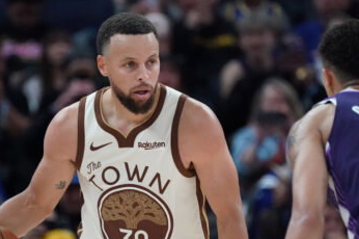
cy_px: 172
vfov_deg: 1.7
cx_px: 131
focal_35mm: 787
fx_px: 7841
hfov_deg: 2.6
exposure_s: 1/1600
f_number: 5.6
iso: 12800
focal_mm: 400
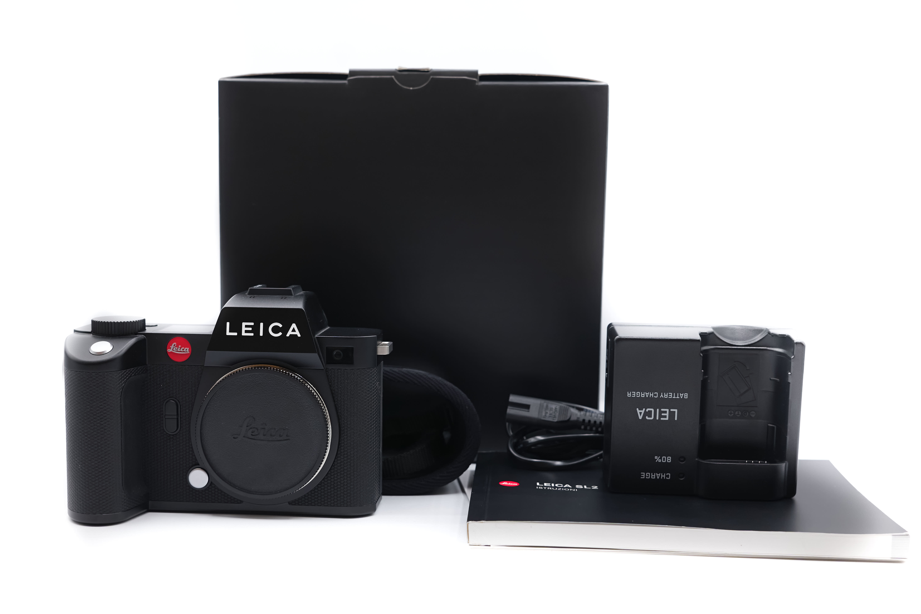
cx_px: 460
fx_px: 1151
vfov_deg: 29.9
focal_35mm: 45
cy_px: 307
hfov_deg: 43.6
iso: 500
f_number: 6.3
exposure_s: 1/200
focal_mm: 45
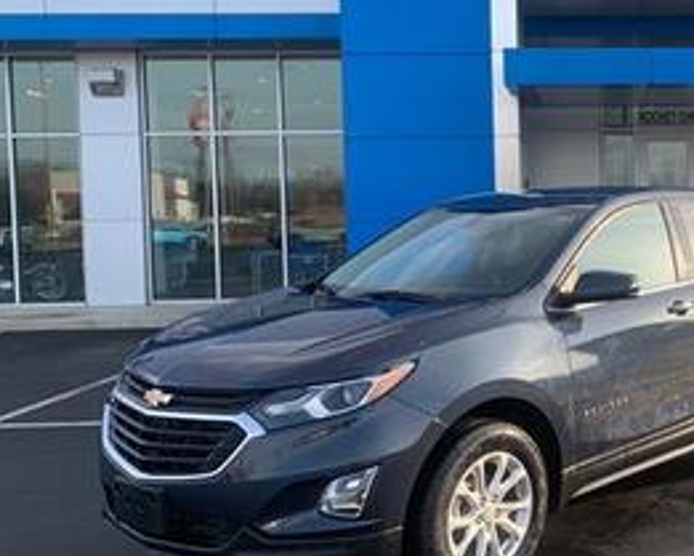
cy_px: 245
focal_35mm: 49
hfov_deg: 35.5
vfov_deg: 30.8
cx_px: 643
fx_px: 1007
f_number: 1.8
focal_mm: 4.25
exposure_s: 1/465
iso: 25
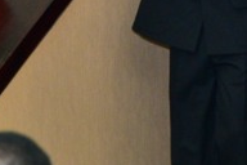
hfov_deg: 4.4
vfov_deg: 3.0
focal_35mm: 465
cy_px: -46
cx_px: 377
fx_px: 3190
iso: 2000
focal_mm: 116
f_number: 5.6
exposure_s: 1/60
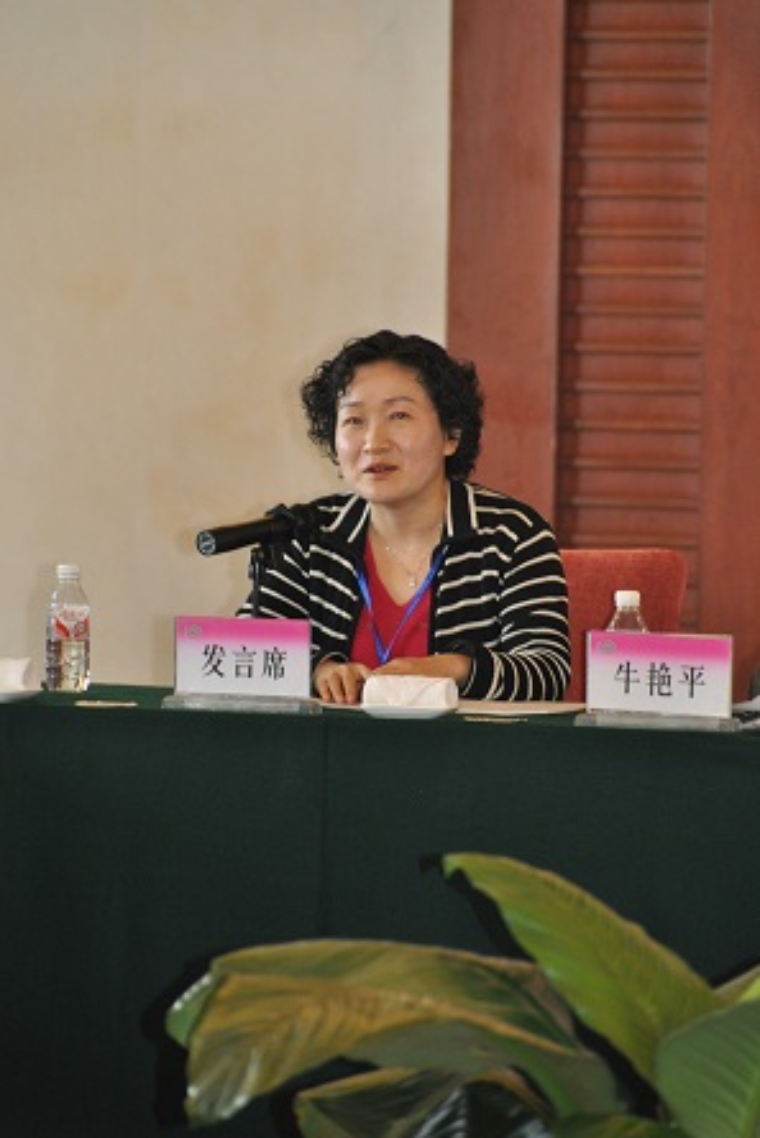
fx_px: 9587
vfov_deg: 6.8
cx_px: 380
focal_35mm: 303
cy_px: 565
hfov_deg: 4.5
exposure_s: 1/60
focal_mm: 200
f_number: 5.6
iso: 800
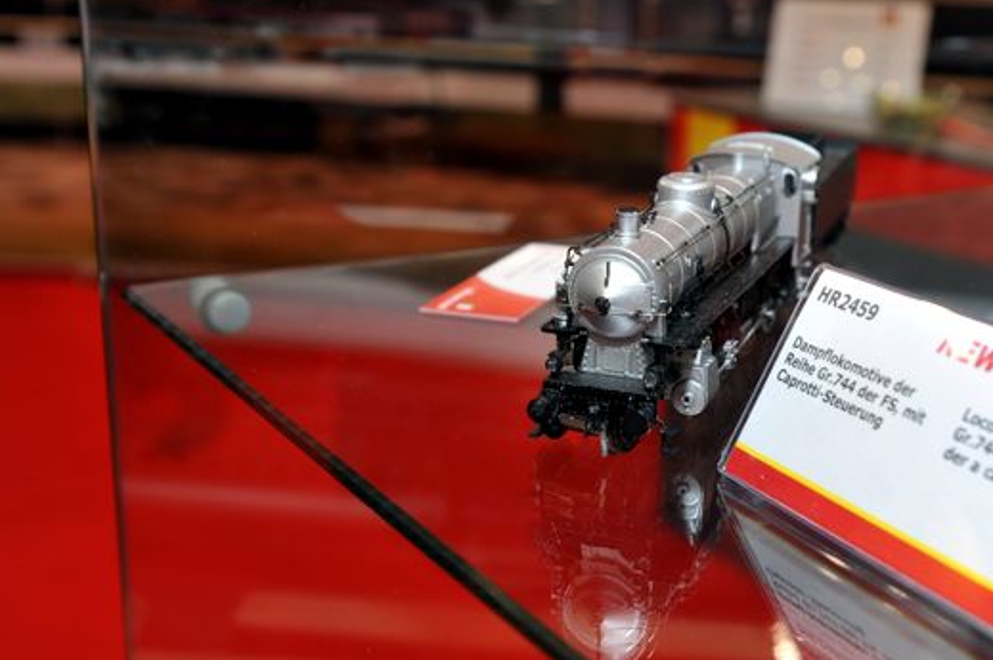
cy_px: 297
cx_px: 624
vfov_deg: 25.0
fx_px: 1488
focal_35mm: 54
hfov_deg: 36.7
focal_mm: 35
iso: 800
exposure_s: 1/80
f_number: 8
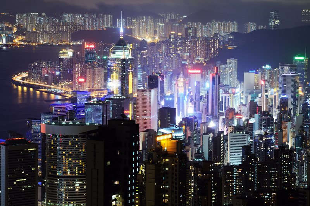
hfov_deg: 16.1
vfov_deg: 10.7
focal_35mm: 128
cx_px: 155
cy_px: 103
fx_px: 1096
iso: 200
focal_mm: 85
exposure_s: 4
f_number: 6.3
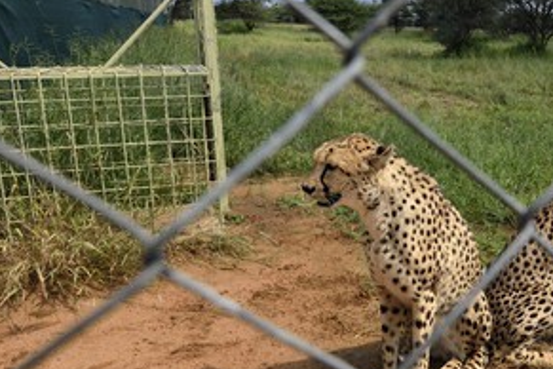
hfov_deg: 48.3
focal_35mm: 39
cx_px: 388
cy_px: 204
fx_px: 599
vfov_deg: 34.2
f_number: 11
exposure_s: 1/320
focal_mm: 27
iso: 200
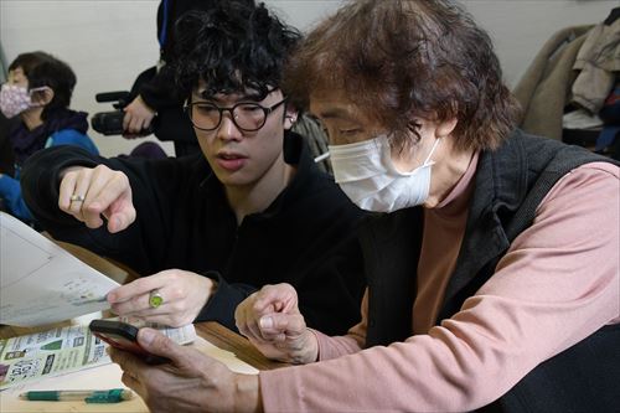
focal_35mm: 45
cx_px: 310
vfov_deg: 29.8
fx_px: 775
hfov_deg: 43.6
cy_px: 206
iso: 2500
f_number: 7.1
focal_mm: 30
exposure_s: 1/200
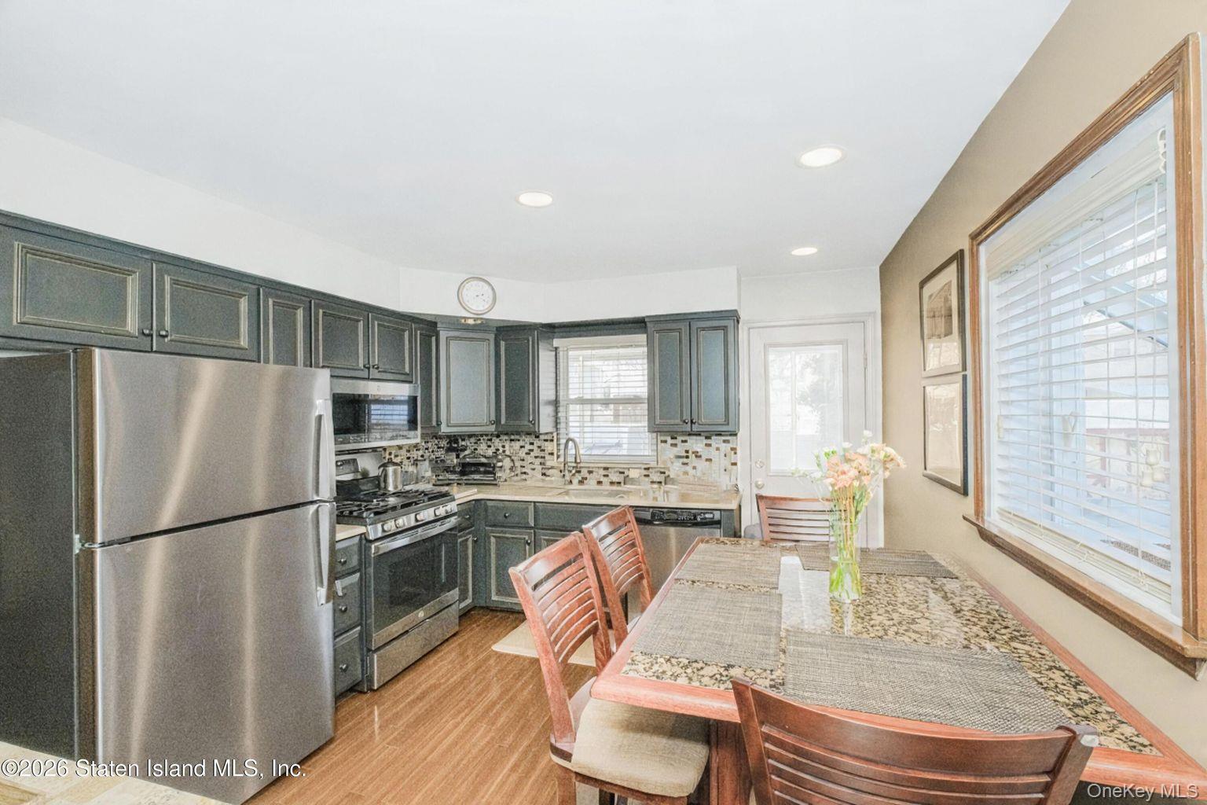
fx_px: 503
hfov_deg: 100.4
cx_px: 604
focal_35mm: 15
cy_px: 402
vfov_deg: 77.3
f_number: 9
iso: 1600
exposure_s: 1/60
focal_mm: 10
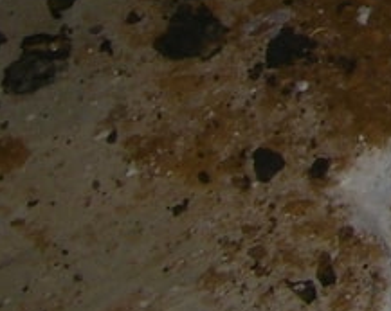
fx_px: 1941
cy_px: -505
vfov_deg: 8.2
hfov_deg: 10.0
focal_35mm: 168
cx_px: 967
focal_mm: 5
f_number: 7
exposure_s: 1/30
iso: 80
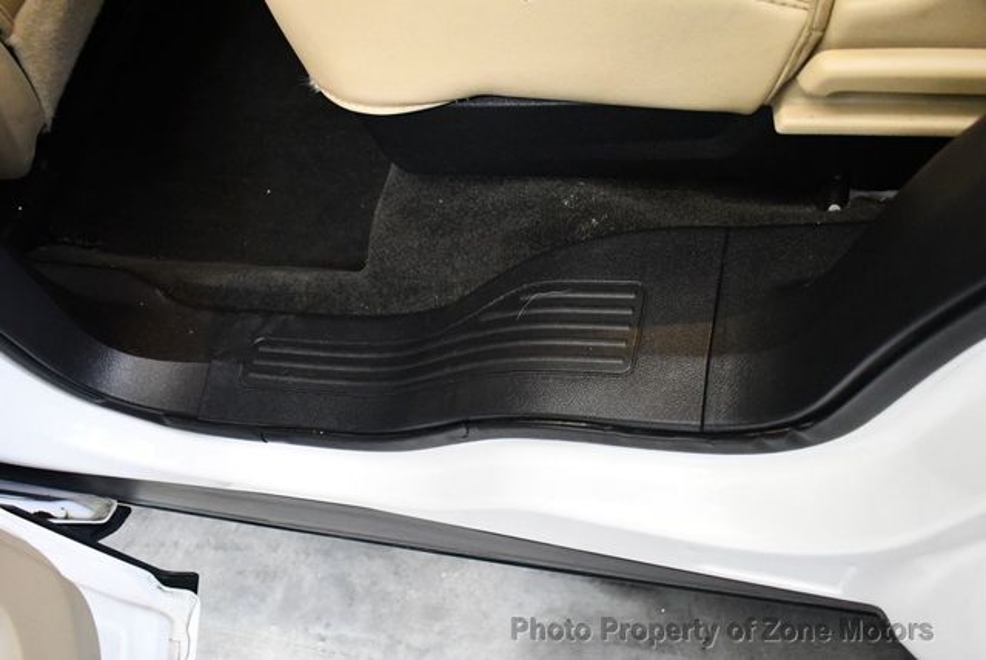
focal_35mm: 36
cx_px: 493
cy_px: 330
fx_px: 987
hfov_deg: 53.1
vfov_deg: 36.9
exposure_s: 1/60
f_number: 3.5
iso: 5000
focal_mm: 18
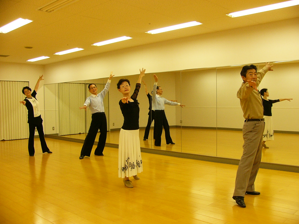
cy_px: 112
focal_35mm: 35
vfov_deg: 40.7
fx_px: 302
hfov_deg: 52.6
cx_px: 150
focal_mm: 4.6
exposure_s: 1/60
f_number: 2.8
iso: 100
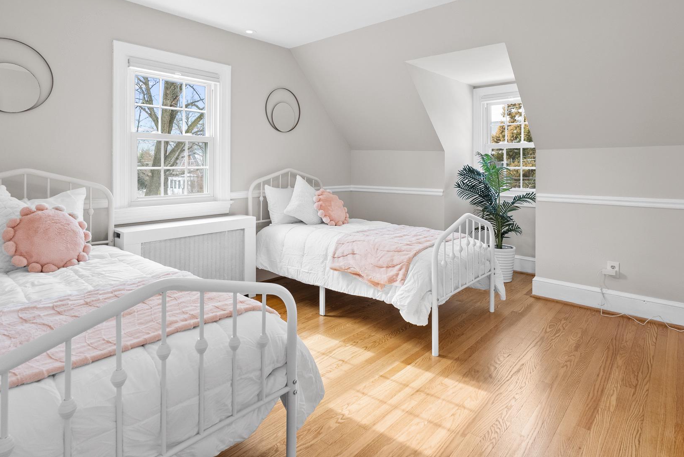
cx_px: 345
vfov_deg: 61.2
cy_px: 174
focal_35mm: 20
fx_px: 380
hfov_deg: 83.9
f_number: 6.3
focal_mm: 16
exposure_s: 1/25
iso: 800
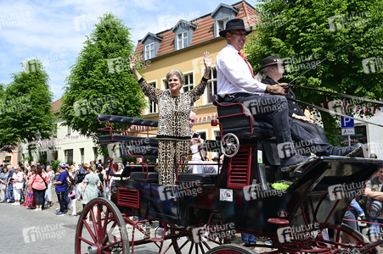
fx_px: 324
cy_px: 127
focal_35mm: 30
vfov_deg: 42.9
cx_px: 192
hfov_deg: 61.1
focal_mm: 30.5
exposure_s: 1/500
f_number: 5.6
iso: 125
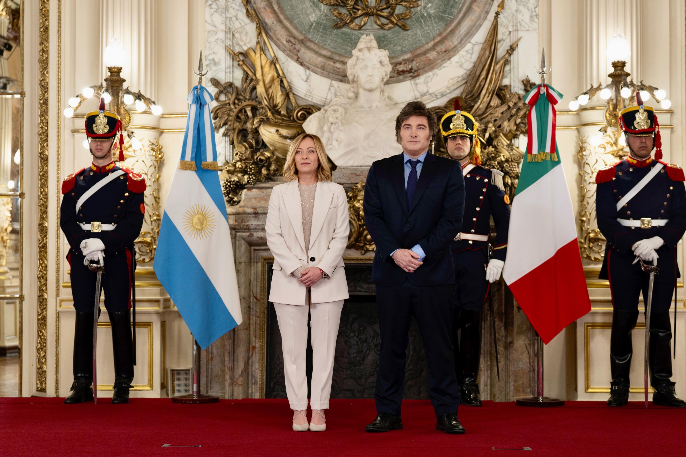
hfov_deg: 28.1
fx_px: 1372
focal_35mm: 72
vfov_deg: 18.9
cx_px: 343
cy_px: 228
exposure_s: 1/200
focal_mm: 72
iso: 1000
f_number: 2.8
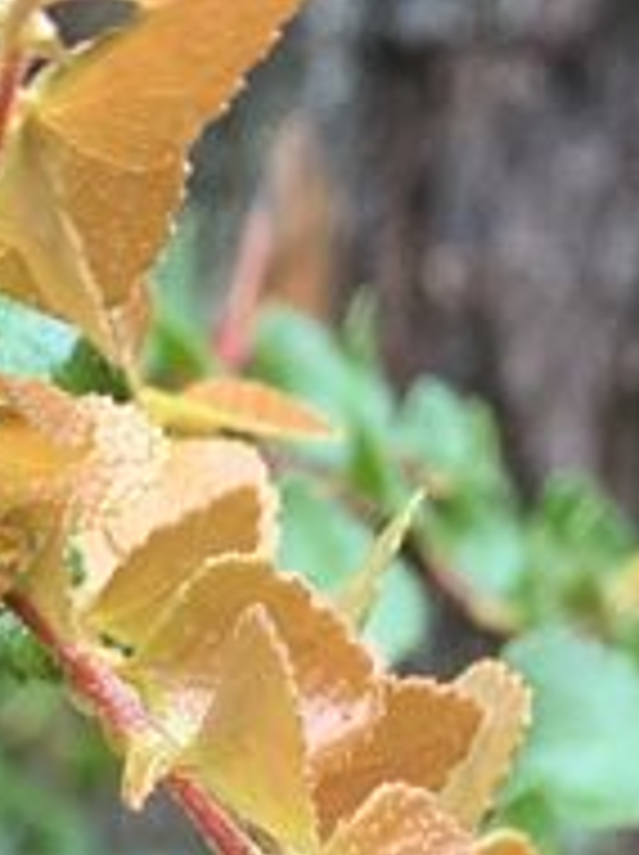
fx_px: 3380
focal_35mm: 137
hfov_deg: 10.1
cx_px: -576
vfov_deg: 11.8
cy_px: 2030
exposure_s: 1/121
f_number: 1.8
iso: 80
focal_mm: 4.25
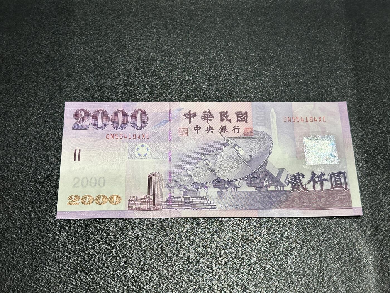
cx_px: 195
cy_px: 146
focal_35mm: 48
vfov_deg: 30.3
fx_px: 541
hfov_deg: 39.7
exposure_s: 1/50
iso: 125
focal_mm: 6.86
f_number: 1.78
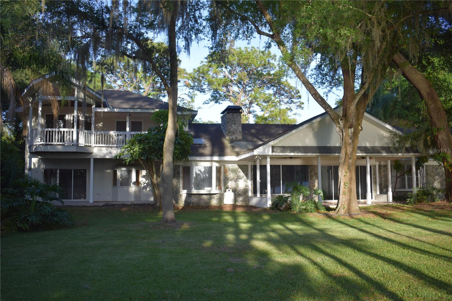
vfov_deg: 36.9
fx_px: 452
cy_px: 150
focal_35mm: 36
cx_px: 226
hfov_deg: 53.1
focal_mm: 24
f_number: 3.8
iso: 200
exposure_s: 1/500
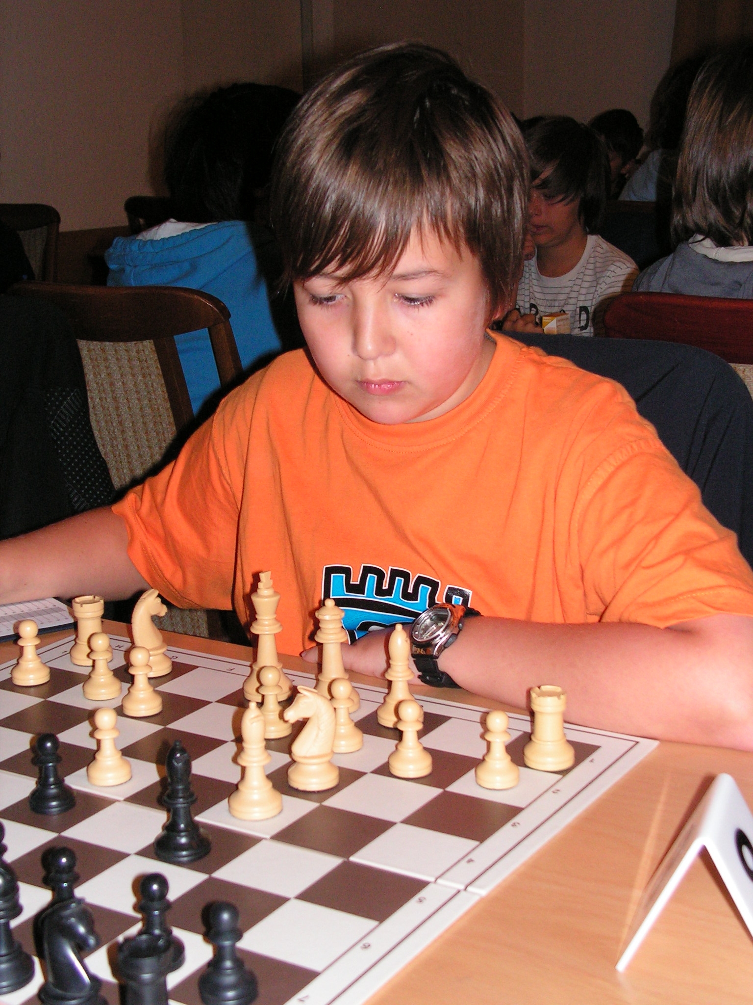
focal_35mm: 53
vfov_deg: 36.2
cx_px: 376
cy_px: 502
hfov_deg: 27.5
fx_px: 1537
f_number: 3.2
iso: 200
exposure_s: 1/60
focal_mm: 8.9
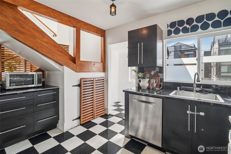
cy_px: 77
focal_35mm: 16
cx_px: 116
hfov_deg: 96.7
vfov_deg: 73.7
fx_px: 103
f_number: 8
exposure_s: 1/160
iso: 1600
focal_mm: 16
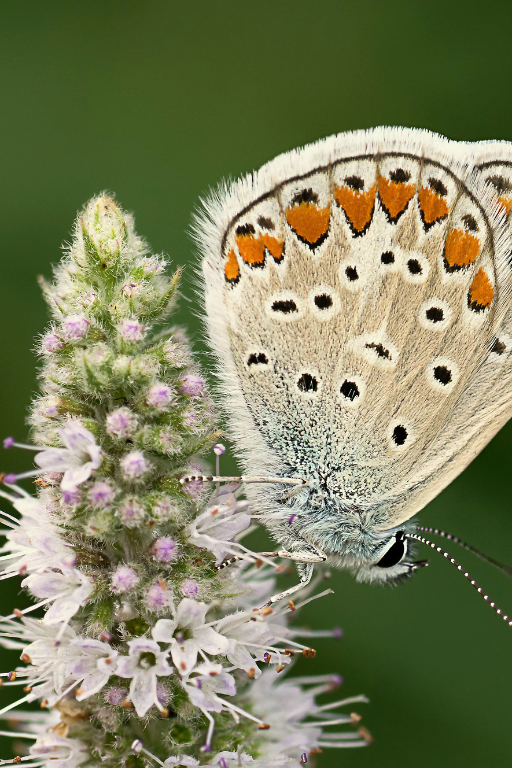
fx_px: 5206
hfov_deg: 5.6
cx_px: 314
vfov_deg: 8.4
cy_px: 523
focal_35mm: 244
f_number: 13
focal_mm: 90
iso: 400
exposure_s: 1/500
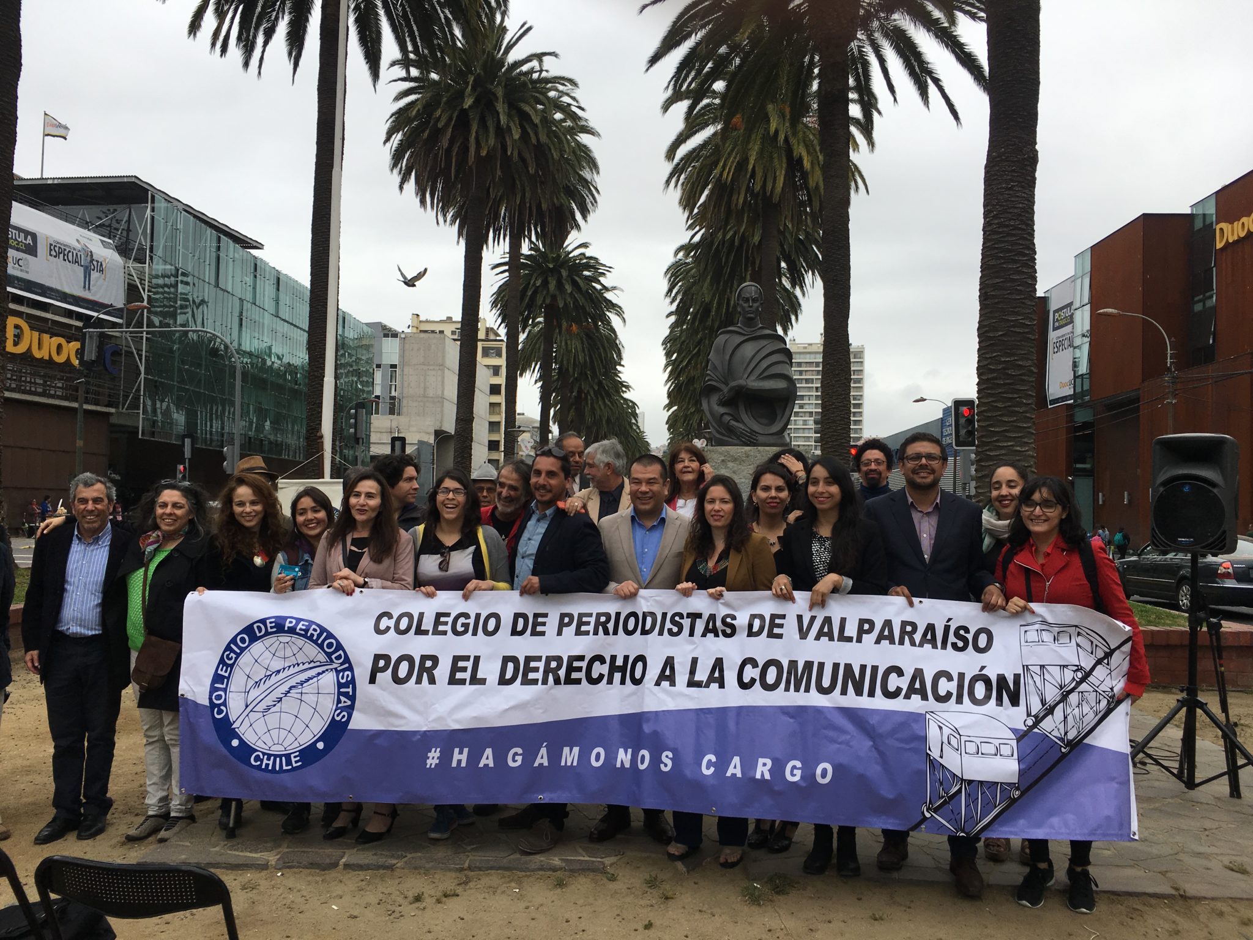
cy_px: 470
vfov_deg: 48.2
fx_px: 1050
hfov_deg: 61.7
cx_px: 626
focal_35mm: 29
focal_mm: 4.15
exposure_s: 1/1603
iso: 25
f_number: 2.2
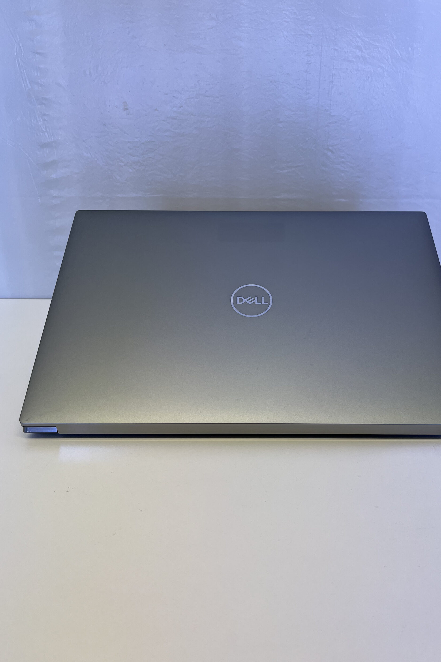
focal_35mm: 28
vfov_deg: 65.5
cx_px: 248
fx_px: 514
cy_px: 321
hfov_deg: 46.3
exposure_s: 1/100
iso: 80
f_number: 1.6
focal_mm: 5.1
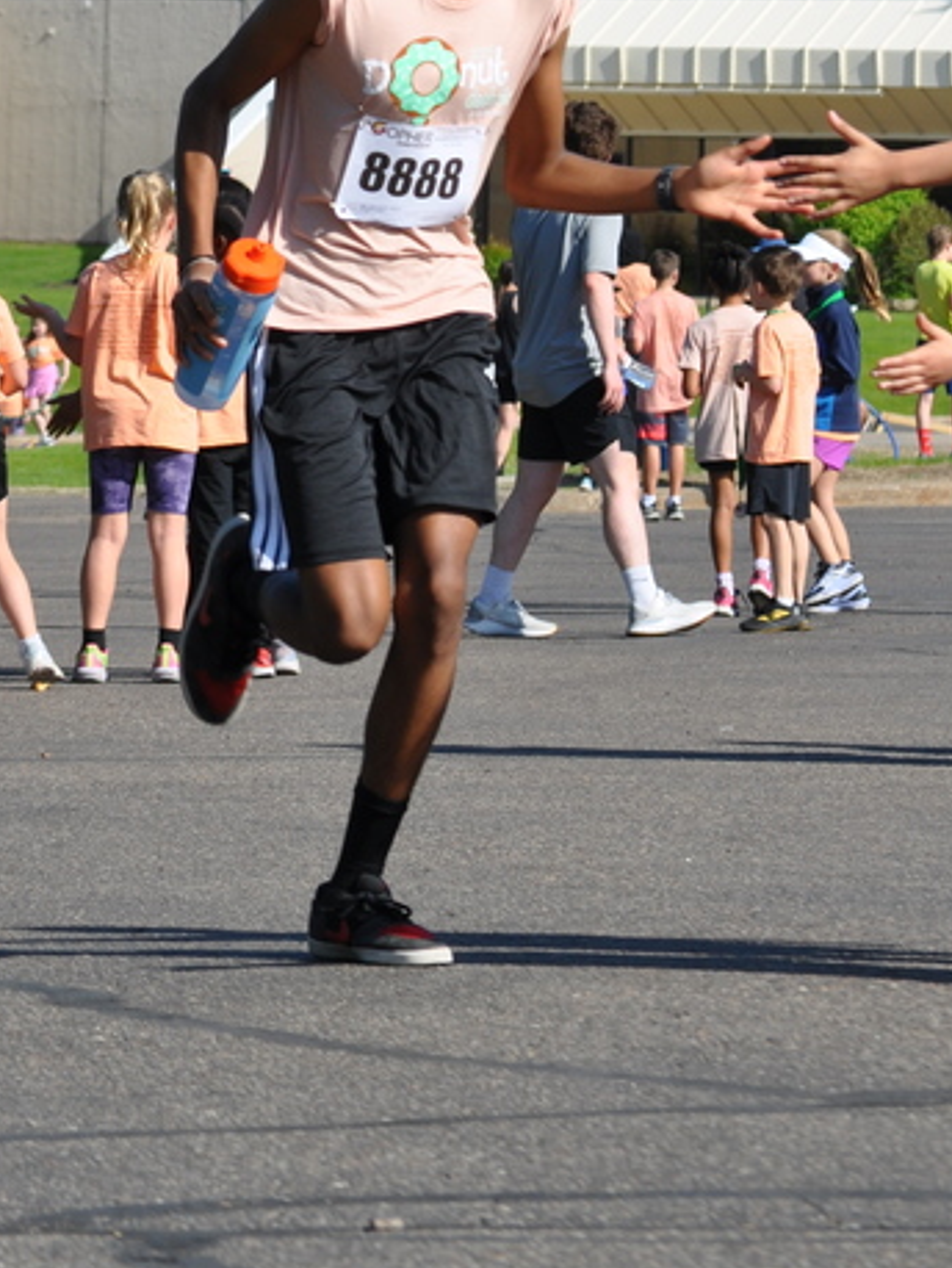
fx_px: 10844
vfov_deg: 6.7
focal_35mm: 296
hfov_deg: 5.0
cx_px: 329
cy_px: -44
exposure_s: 1/400
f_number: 10
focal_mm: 92
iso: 200
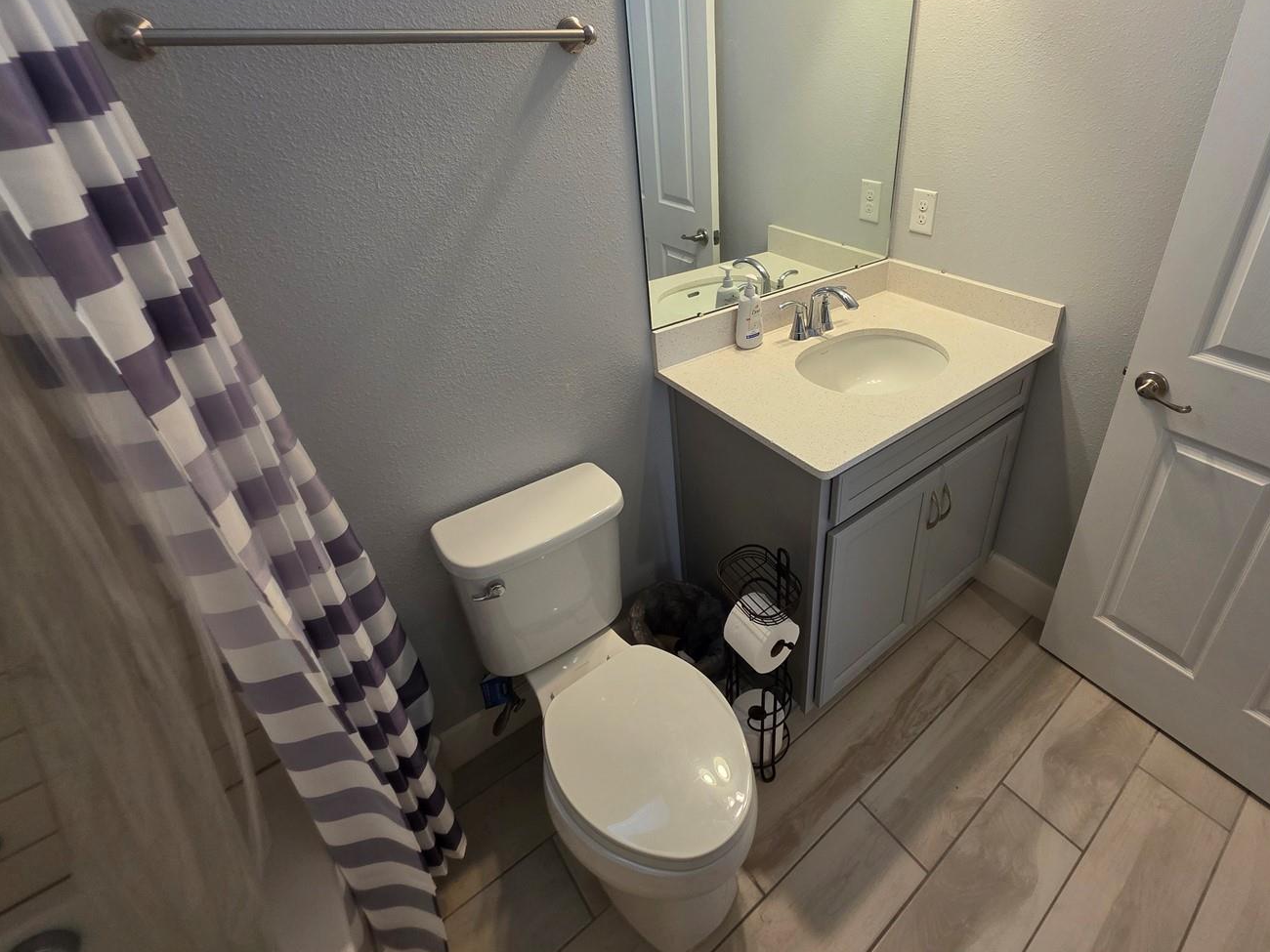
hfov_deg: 93.5
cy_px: 390
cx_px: 748
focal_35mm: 16
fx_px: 587
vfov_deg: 77.4
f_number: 1.9
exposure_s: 1/120
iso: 250
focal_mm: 2.2
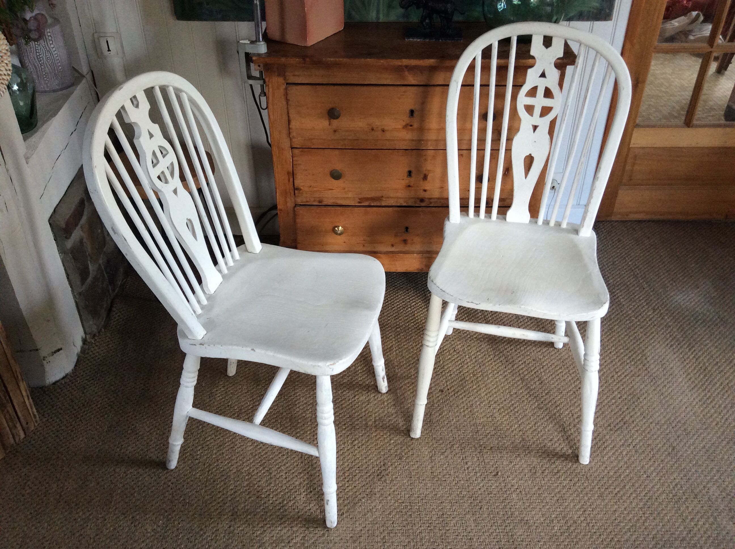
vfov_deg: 44.1
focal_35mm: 32
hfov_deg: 56.9
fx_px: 678
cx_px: 368
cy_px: 274
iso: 80
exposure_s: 1/25
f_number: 2.4
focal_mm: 3.3
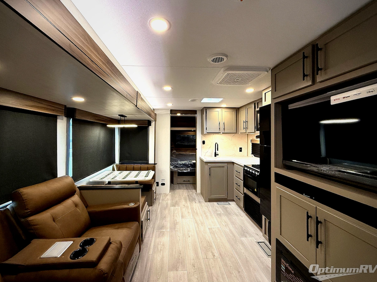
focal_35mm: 15
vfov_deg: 81.7
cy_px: 135
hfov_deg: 98.2
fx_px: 163
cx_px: 183
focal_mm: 2.22
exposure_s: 1/99
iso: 320
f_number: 2.2
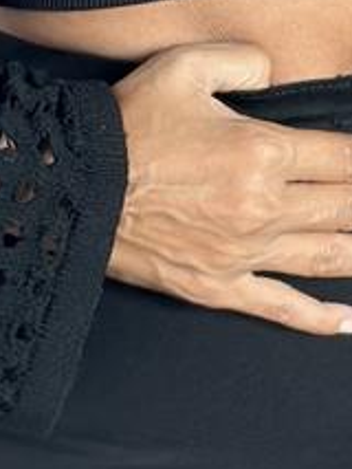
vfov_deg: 6.4
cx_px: 238
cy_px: -411
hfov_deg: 5.0
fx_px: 4063
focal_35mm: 300
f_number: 1.78
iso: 125
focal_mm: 6.86
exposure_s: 1/113
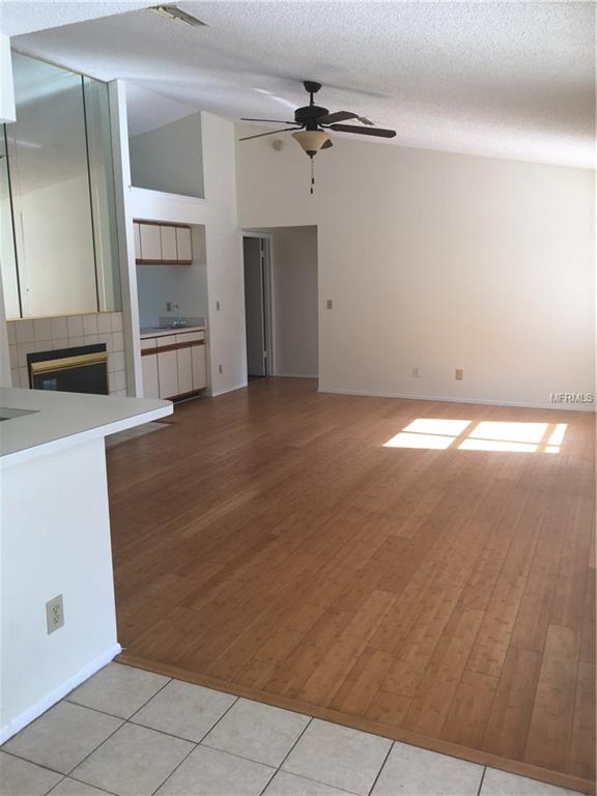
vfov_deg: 61.7
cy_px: 398
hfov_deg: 48.2
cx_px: 298
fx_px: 667
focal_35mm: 29
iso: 25
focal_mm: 4.15
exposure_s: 1/60
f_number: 2.2
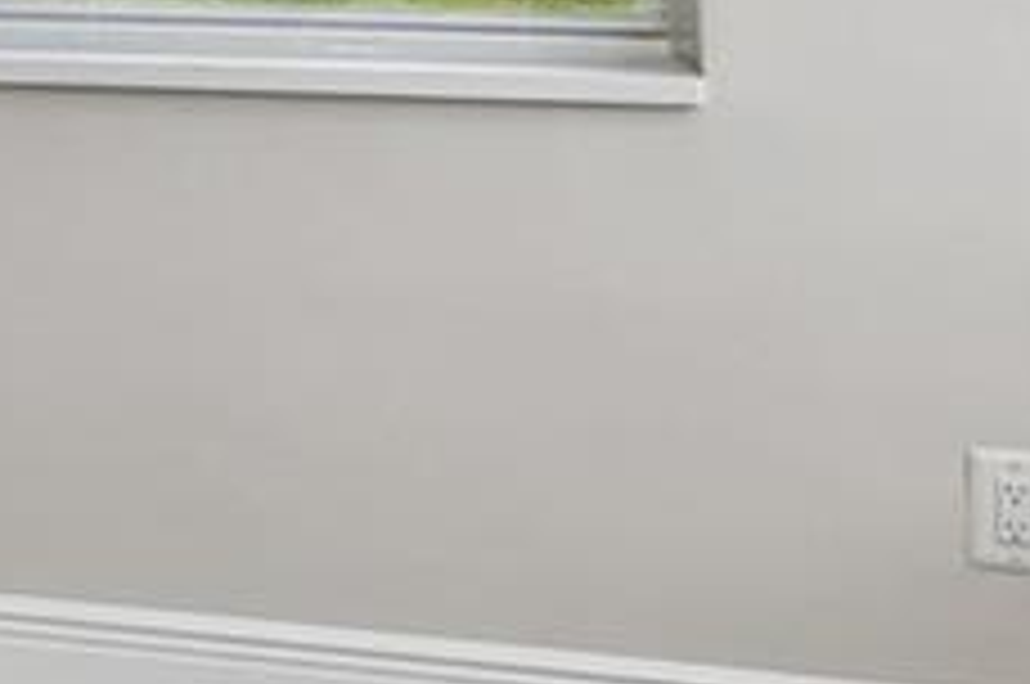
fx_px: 3000
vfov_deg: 12.5
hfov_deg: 17.3
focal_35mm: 105
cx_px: -562
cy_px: -292
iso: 100
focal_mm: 10
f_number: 7.1
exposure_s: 1/10
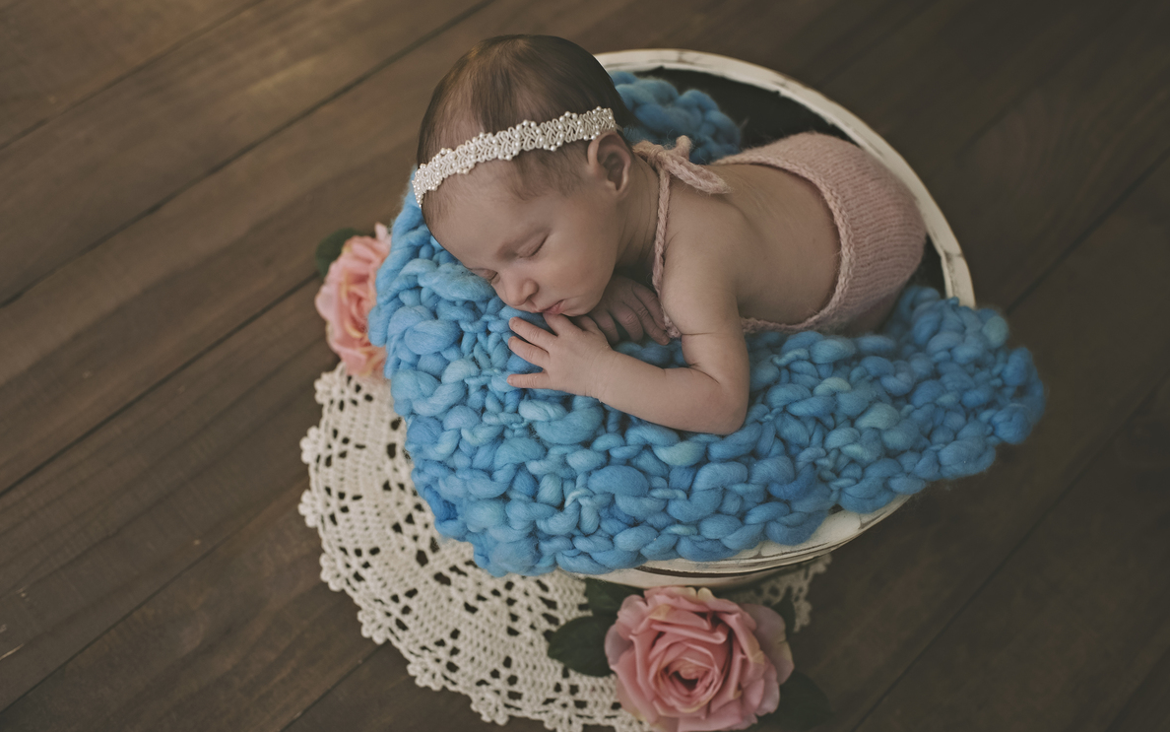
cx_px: 585
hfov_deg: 54.0
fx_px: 1148
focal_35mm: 36
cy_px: 373
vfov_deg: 35.3
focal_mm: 35
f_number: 3.2
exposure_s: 1/250
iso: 250
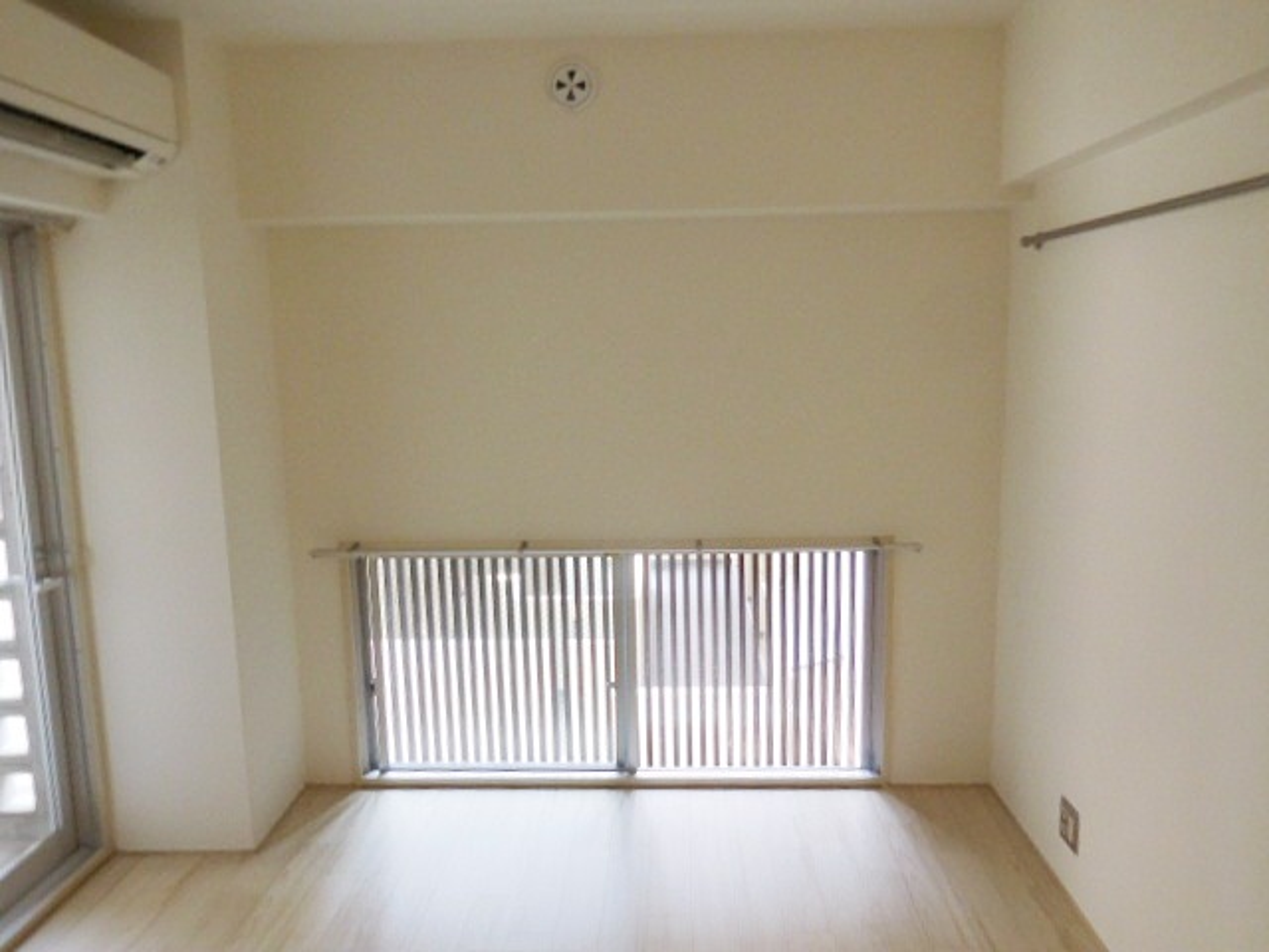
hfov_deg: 69.4
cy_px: 476
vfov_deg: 54.9
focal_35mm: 25
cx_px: 634
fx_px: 916
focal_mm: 4.5
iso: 160
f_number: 3.3
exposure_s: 1/30
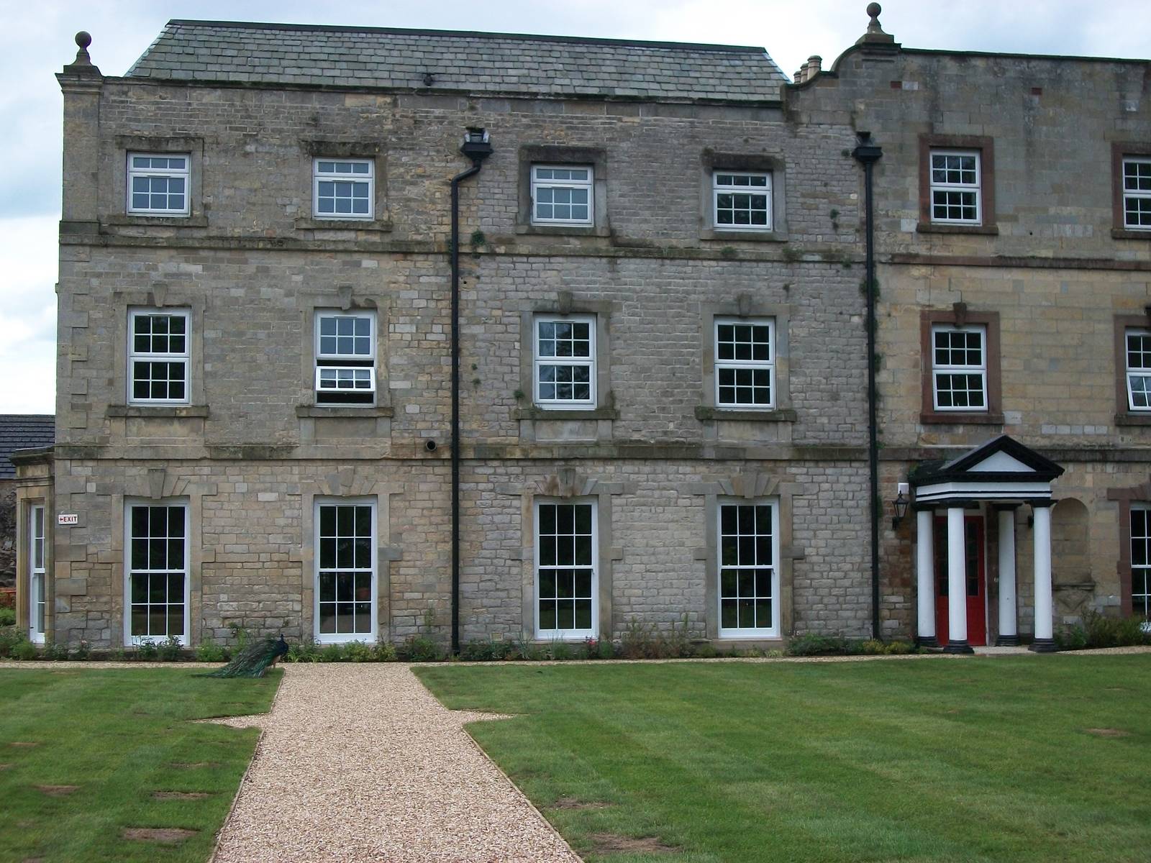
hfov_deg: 38.2
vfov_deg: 29.1
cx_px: 576
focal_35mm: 50
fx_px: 1663
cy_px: 432
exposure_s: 1/640
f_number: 3.6
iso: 80
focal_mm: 8.8
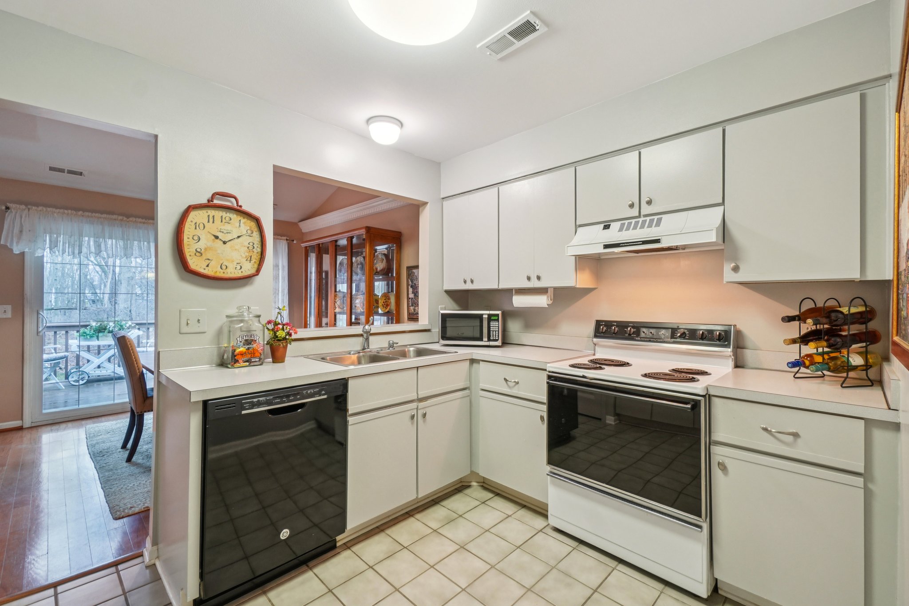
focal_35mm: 15
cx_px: 454
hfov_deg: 100.4
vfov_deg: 77.3
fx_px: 379
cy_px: 303
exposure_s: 1/8
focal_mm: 10
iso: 400
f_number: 8
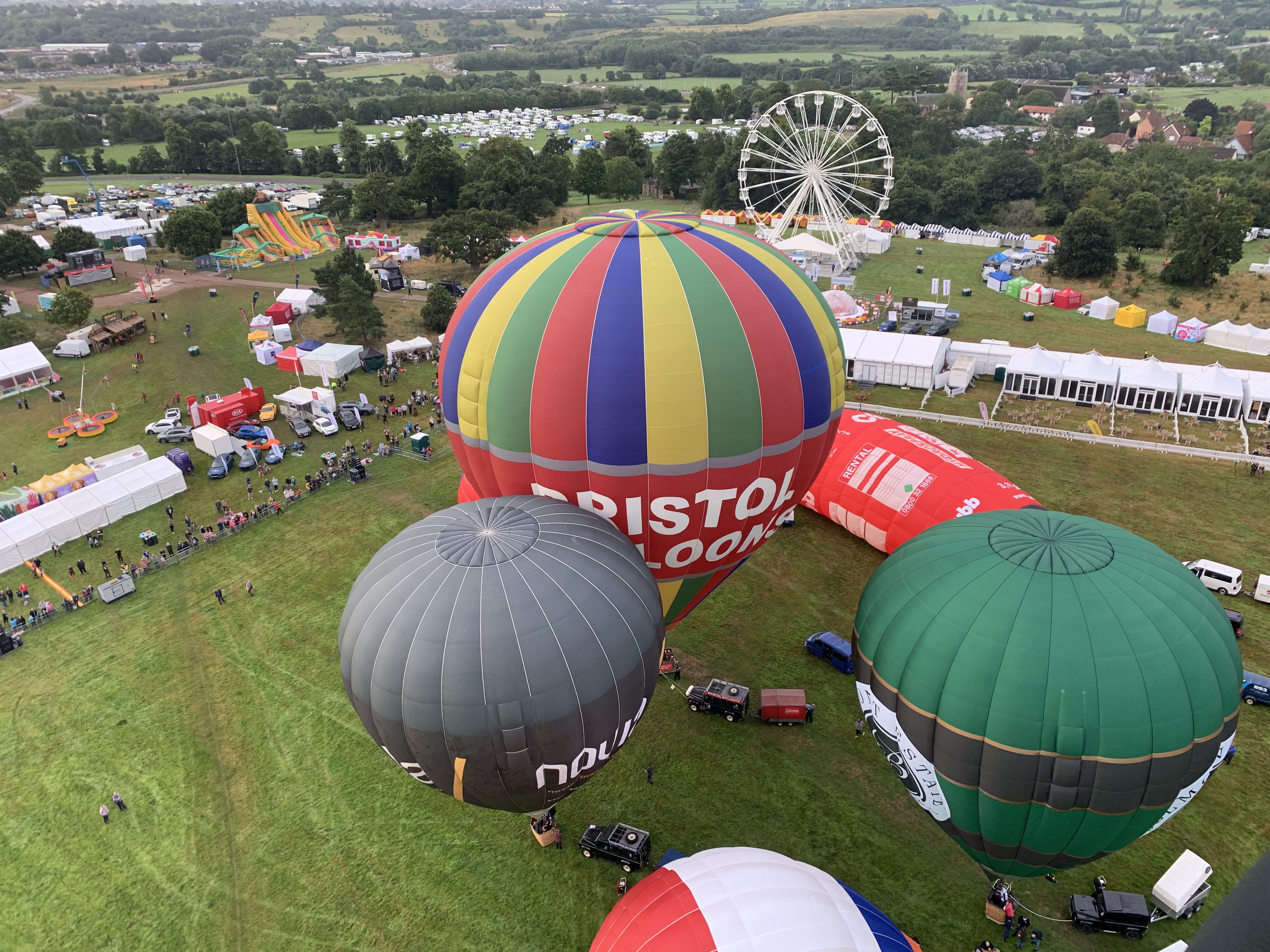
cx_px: 635
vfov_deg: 53.1
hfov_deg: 67.3
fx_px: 954
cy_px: 476
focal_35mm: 26
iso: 32
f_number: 1.8
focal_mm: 4.25
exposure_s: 1/122
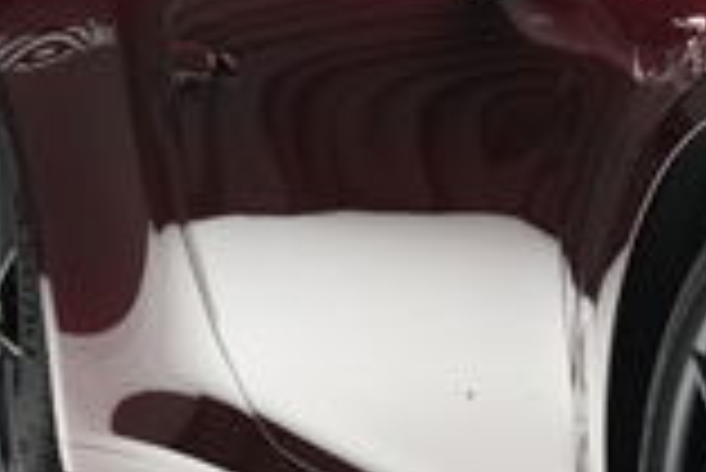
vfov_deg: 8.0
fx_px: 3357
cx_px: 1452
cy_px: 328
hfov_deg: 10.9
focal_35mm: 171
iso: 2500
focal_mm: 35
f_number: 4
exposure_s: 1/40
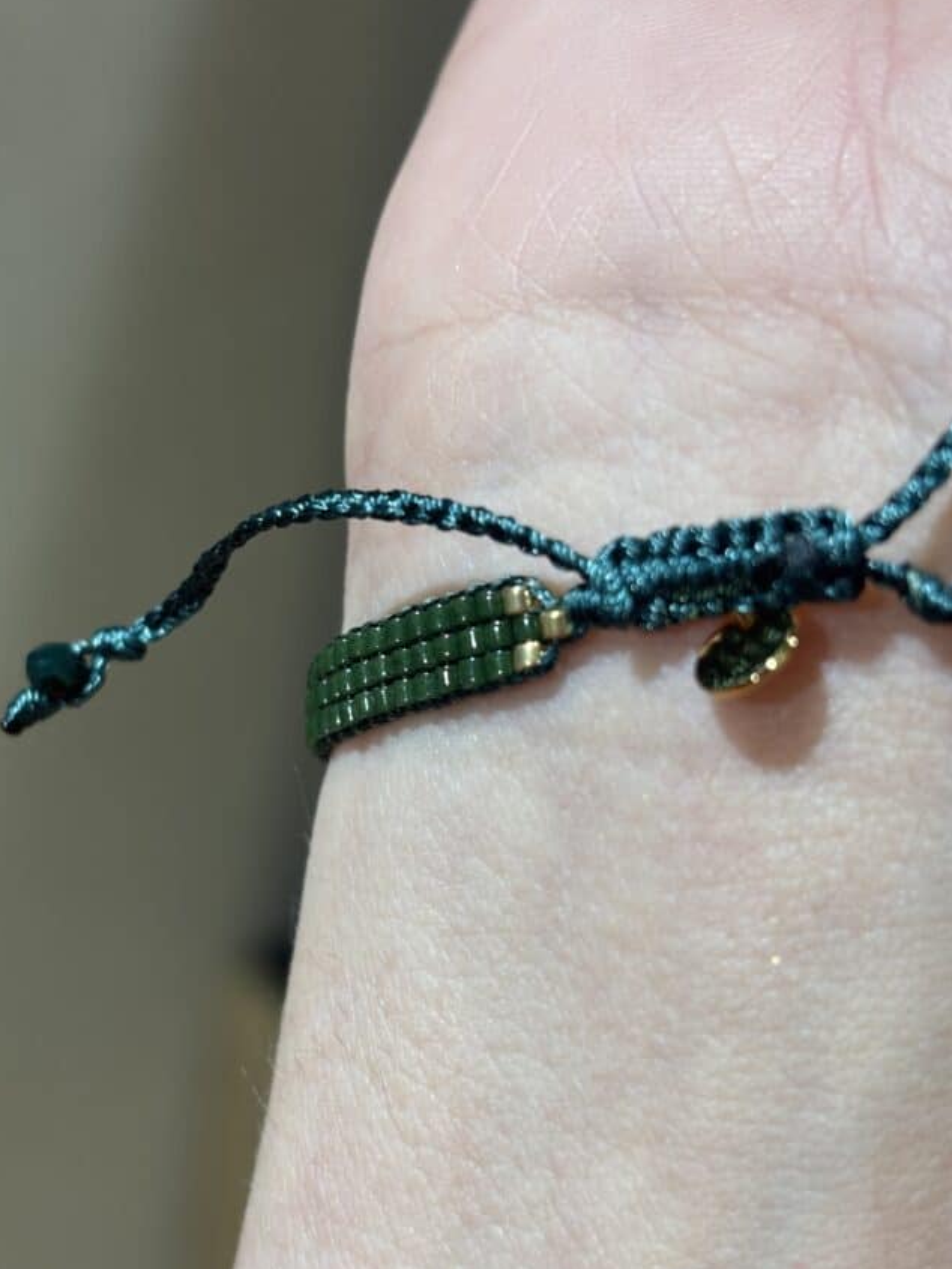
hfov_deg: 23.3
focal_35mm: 63
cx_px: 402
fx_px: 2310
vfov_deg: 30.7
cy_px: 638
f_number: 1.6
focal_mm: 5.96
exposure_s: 1/100
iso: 40
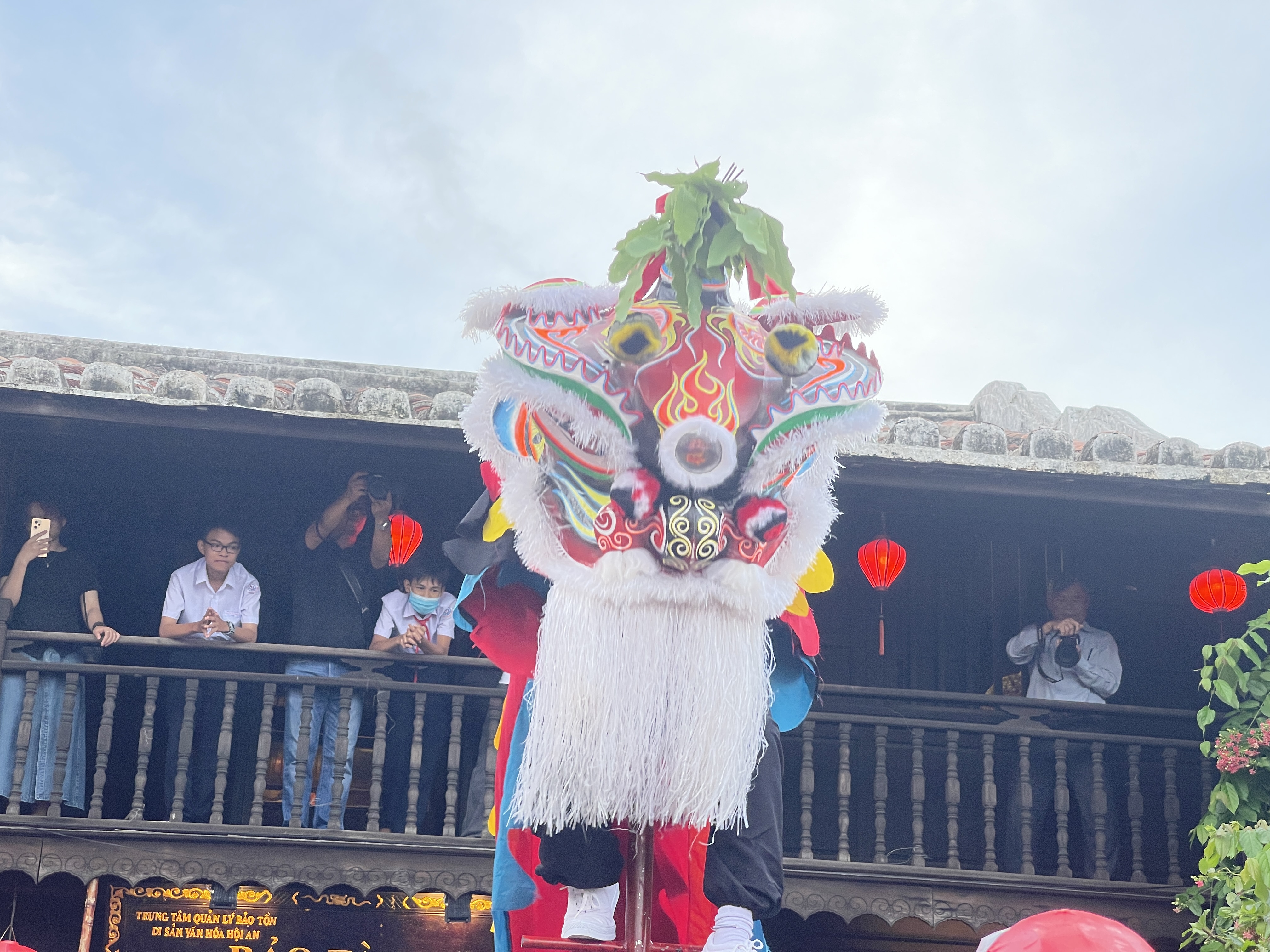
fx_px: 2348
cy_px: 476
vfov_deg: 22.9
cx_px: 635
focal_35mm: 64
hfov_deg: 30.3
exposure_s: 1/99
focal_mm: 7.5
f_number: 2.2
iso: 50
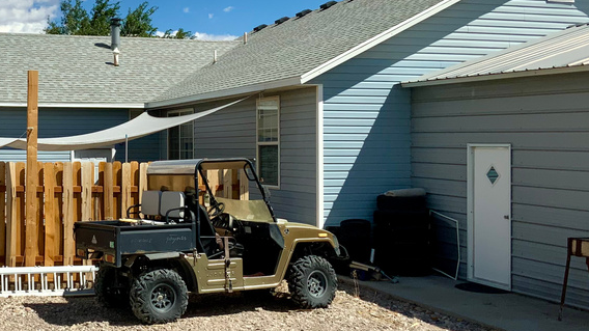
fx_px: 890
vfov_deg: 21.0
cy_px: 138
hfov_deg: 35.6
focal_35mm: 57
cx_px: 134
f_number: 1.8
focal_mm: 3
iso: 20
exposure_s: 1/3322
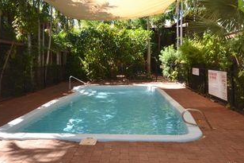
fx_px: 217
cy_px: 61
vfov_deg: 40.8
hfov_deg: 58.4
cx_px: 100
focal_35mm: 32
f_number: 4.8
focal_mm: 14
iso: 110
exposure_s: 1/125
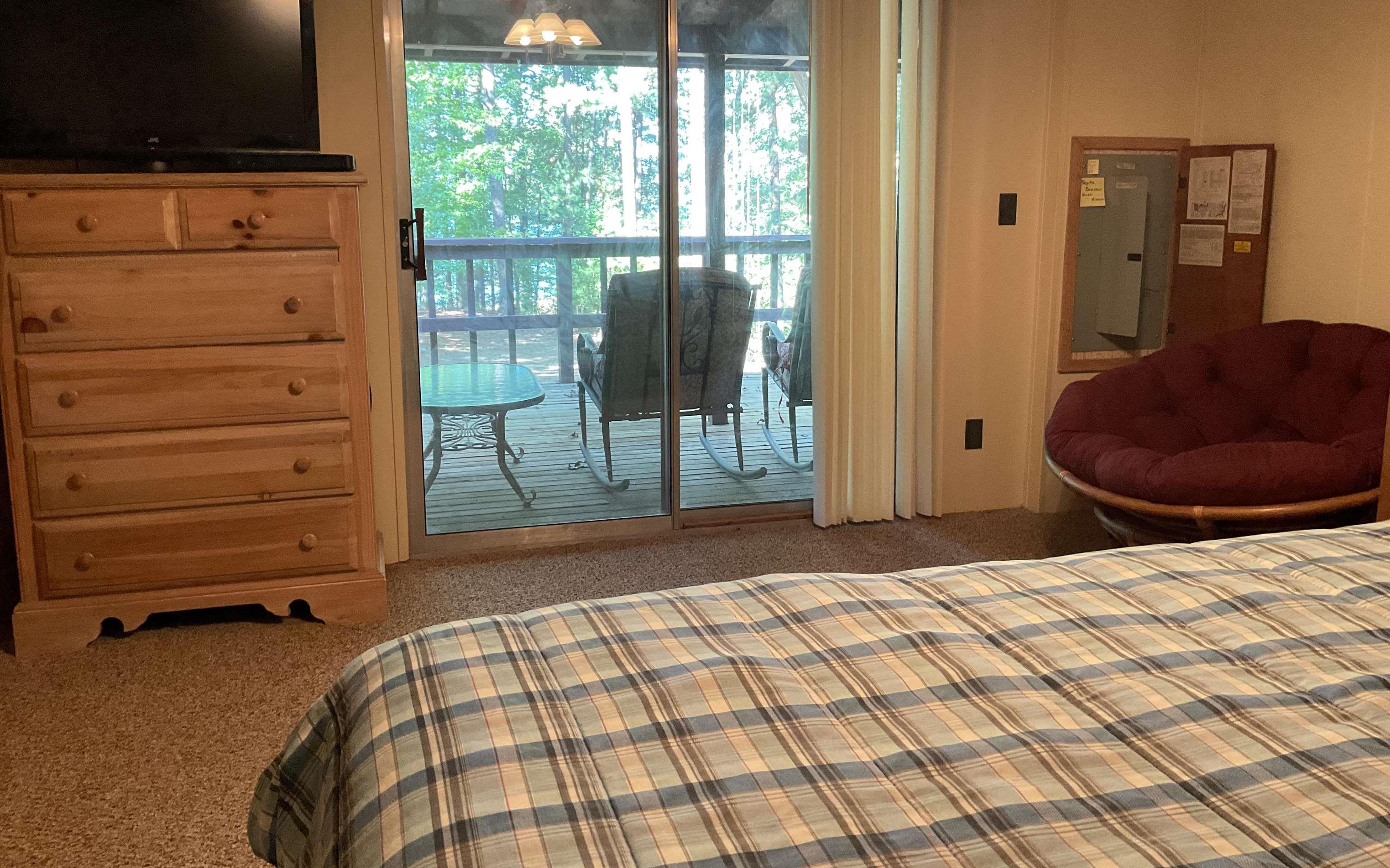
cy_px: 379
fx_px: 1174
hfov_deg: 61.2
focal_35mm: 31
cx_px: 695
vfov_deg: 40.5
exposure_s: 1/60
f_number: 1.8
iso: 160
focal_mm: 3
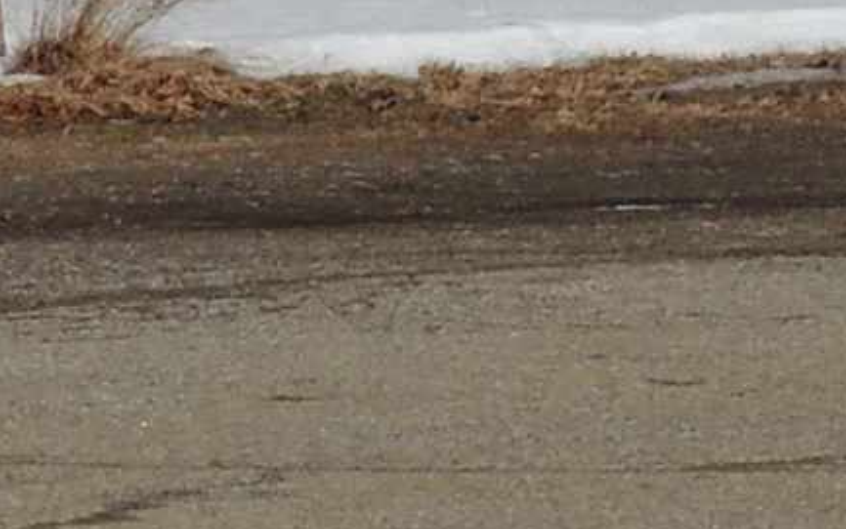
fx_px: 12132
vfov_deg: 2.5
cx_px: -1895
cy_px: 260
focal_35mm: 526
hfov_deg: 3.9
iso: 100
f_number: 5.4
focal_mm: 12.4
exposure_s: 1/1250
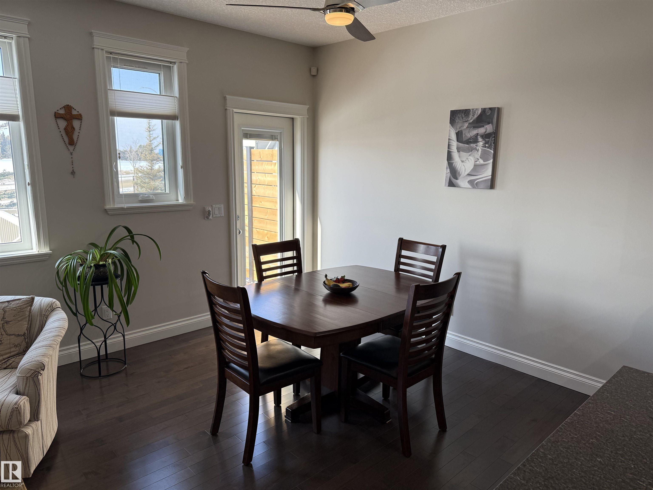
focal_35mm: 24
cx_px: 326
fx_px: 453
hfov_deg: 71.6
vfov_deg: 56.8
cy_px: 245
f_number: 1.78
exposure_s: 1/330
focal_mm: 6.76
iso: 100
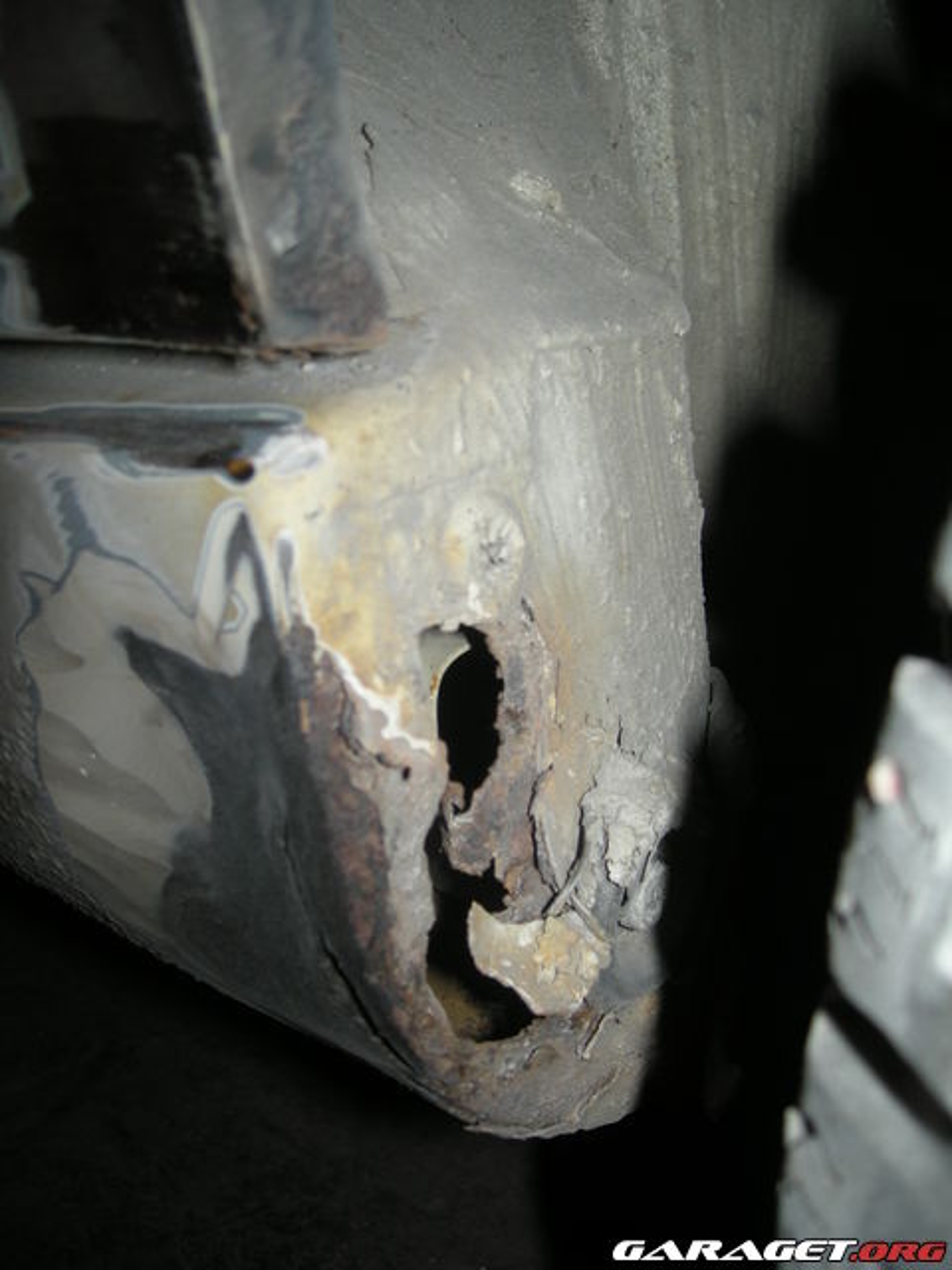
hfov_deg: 40.7
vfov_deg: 52.6
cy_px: 635
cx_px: 476
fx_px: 1283
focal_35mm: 35
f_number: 2.8
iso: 50
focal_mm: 5.7
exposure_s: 1/60
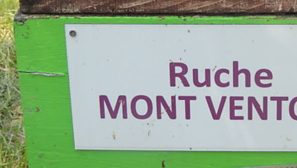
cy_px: 10
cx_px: 221
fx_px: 1032
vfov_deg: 9.2
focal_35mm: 131
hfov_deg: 16.3
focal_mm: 10.7
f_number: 3.7
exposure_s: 1/125
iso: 100
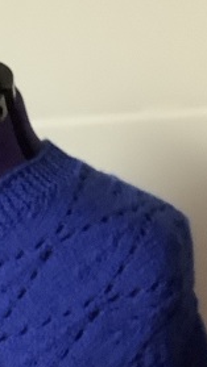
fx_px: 946
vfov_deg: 20.8
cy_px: 417
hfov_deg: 12.4
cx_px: 21
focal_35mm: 97
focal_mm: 3.3
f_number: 2.4
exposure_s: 1/25
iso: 640
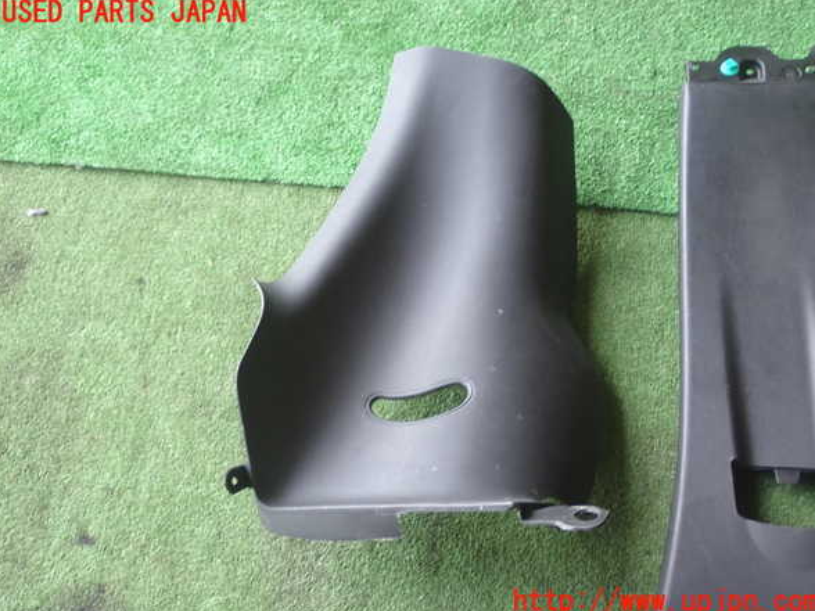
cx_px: 410
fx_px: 1201
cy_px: 308
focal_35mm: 51
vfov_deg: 28.6
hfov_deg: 37.5
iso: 200
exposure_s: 1/60
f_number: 3.2
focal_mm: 9.01
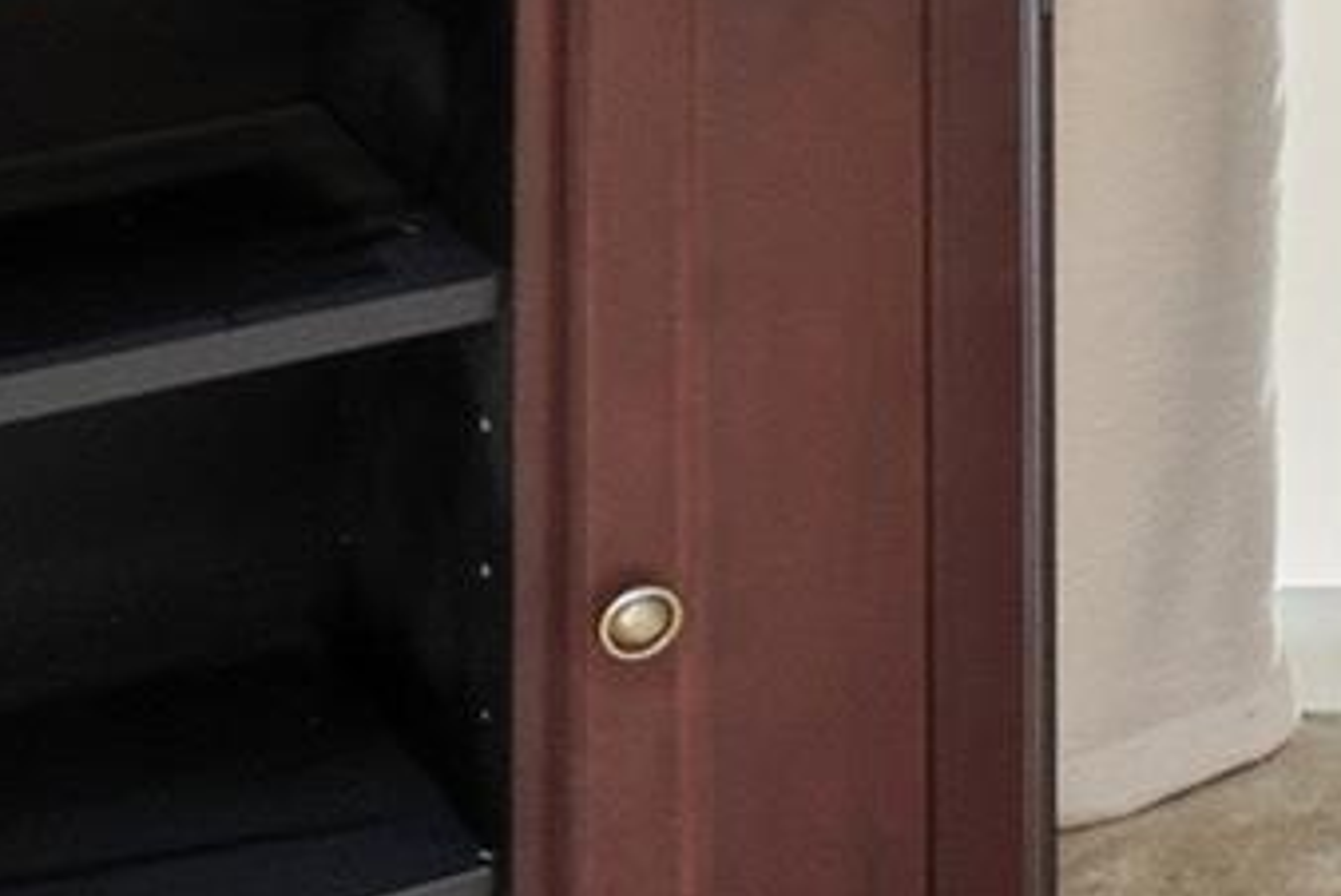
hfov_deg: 12.4
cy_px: -1271
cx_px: 3539
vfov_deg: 10.3
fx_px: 4287
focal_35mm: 115
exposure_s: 1/400
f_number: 10
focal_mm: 19
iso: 2000
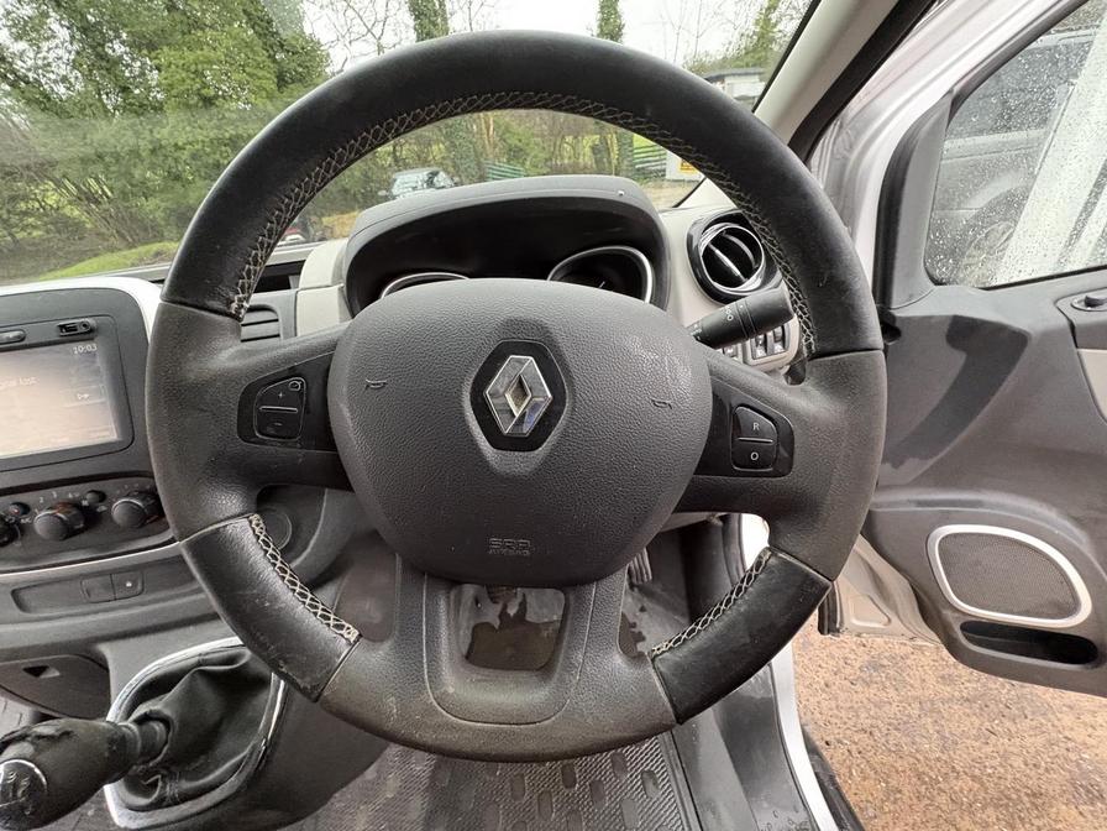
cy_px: 416
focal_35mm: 14
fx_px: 448
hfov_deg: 102.1
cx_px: 554
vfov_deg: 85.7
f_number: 2.2
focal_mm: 2.22
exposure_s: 1/60
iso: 800
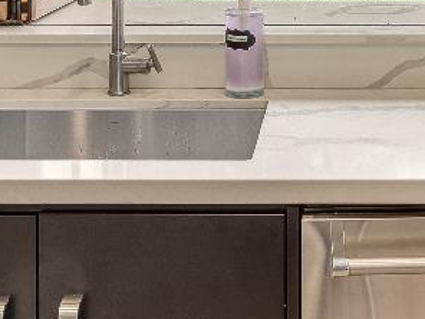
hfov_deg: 24.7
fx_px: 958
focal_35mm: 78
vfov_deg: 17.4
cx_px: 335
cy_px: -126
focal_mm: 16
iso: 320
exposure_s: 1/125
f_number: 11
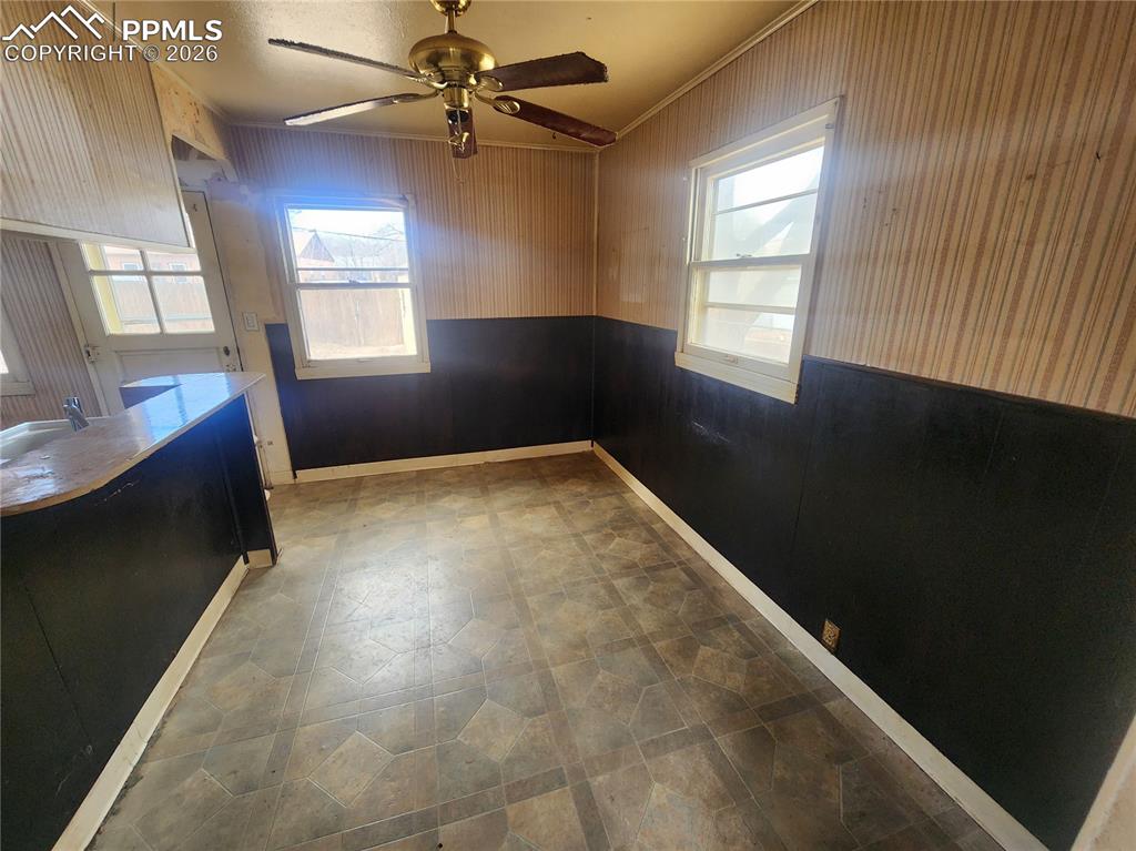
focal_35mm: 13
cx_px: 568
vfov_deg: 89.9
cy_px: 426
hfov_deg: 106.2
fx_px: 426
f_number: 2.2
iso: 200
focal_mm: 2.2
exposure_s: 1/60
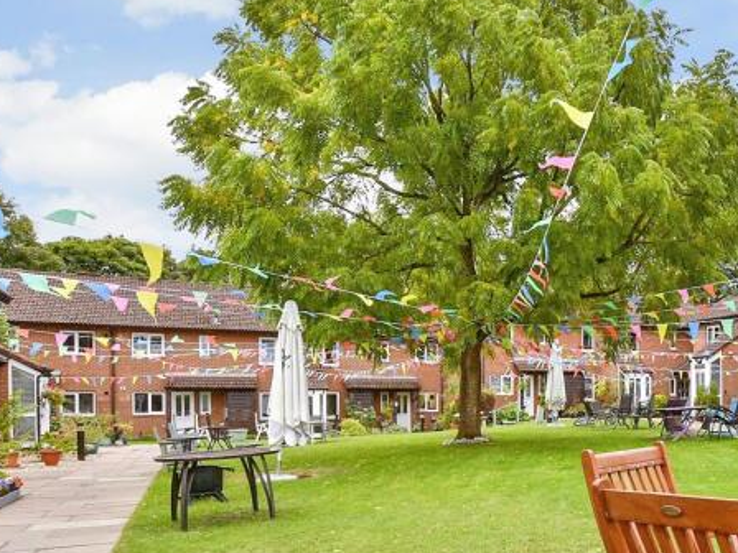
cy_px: 404
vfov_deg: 41.9
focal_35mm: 33
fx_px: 704
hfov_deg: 49.5
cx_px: 661
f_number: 8
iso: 160
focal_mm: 10
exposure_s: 1/80
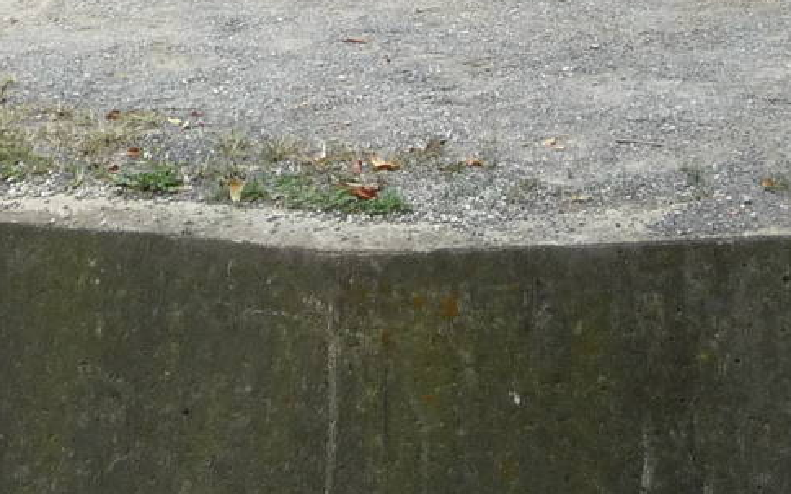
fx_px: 2112
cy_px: -297
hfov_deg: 21.2
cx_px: 466
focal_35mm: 98
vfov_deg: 12.5
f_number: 3.3
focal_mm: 4.7
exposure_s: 1/500
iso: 200
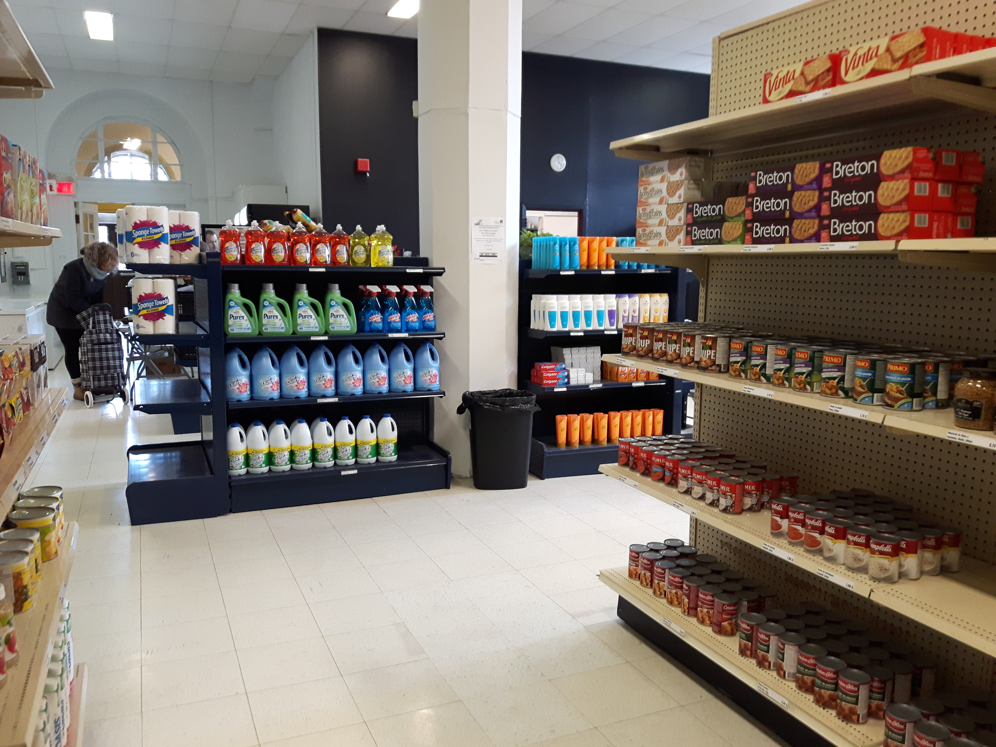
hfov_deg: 58.4
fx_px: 892
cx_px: 498
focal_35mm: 31
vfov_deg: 45.4
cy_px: 374
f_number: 1.9
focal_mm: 3.7
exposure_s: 1/20
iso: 200
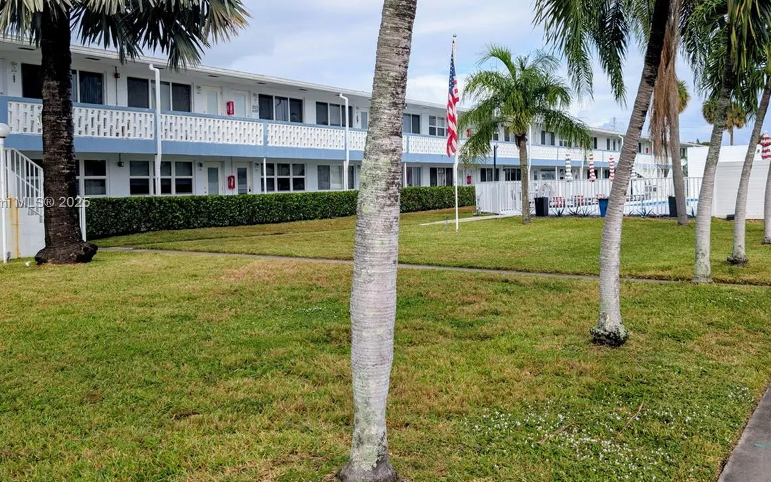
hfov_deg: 55.3
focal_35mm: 35
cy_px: 203
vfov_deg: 36.2
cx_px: 407
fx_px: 735
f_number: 1.68
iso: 23
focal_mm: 6.9
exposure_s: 1/779
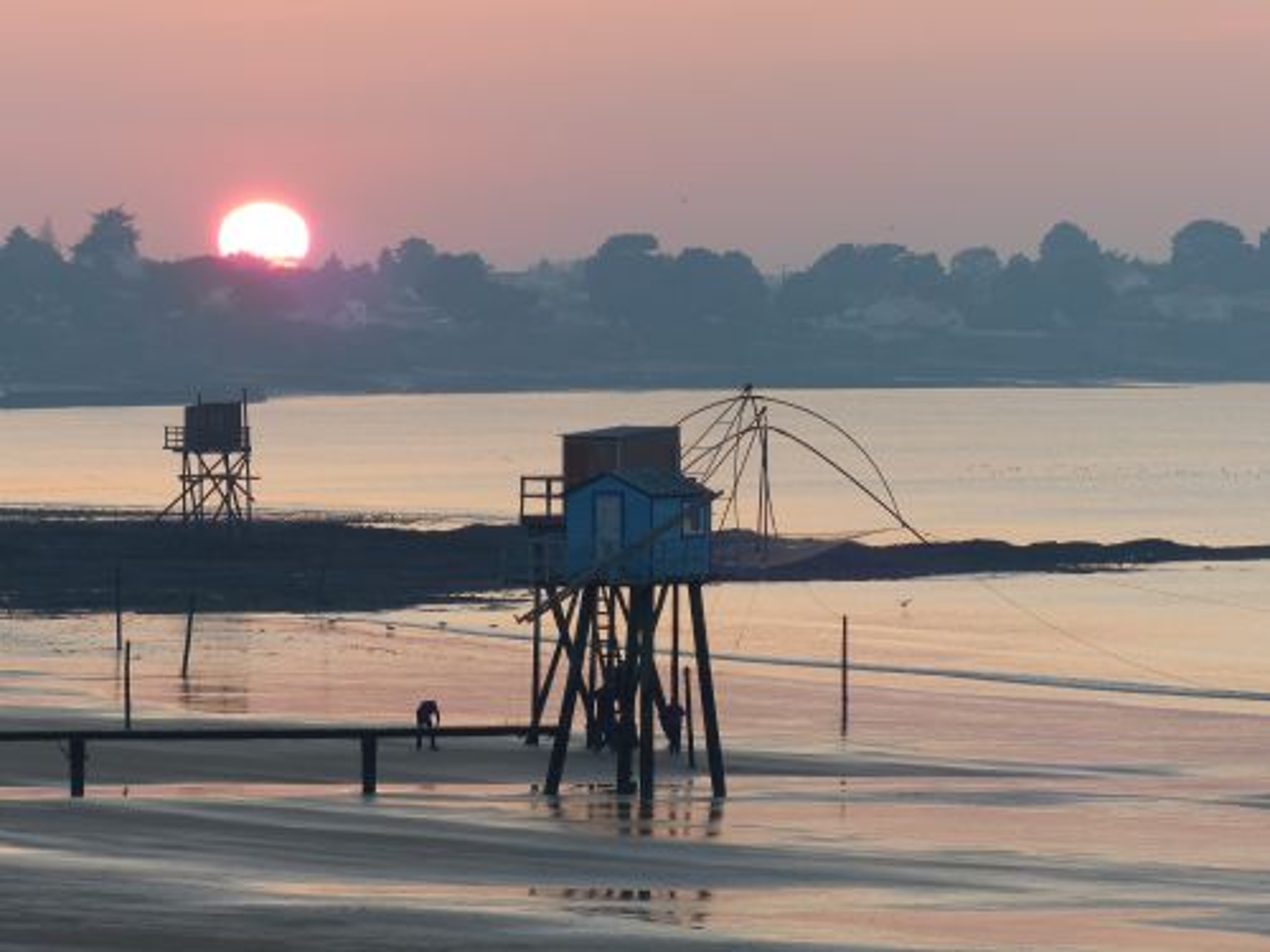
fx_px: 9319
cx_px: 635
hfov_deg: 7.8
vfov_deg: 5.9
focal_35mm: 254
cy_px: 476
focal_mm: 45.7
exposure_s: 1/160
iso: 100
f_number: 4
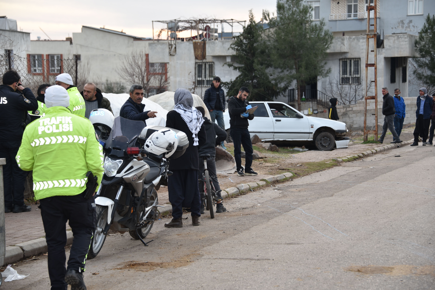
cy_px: 145
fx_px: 1112
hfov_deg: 22.1
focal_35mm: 92
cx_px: 218
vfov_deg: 14.9
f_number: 5.6
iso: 250
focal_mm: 92
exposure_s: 1/125
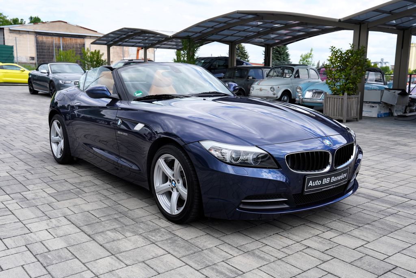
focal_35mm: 36
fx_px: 416
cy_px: 139
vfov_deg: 36.9
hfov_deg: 53.1
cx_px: 208
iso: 100
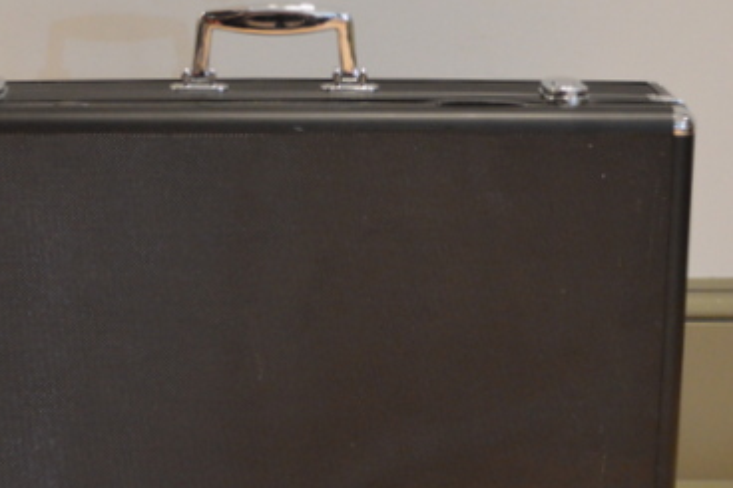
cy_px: 351
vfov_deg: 13.6
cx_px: 283
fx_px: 2034
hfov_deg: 20.4
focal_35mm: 100
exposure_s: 1/15
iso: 2500
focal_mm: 35
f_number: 5
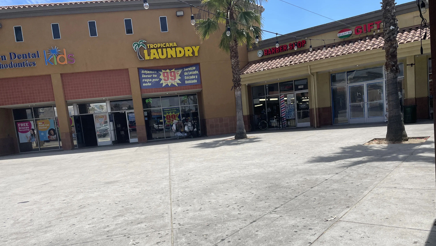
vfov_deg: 39.7
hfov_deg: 66.1
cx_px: 217
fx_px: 335
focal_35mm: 29
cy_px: 165
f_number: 1.6
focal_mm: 4.2
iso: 32
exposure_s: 1/4651
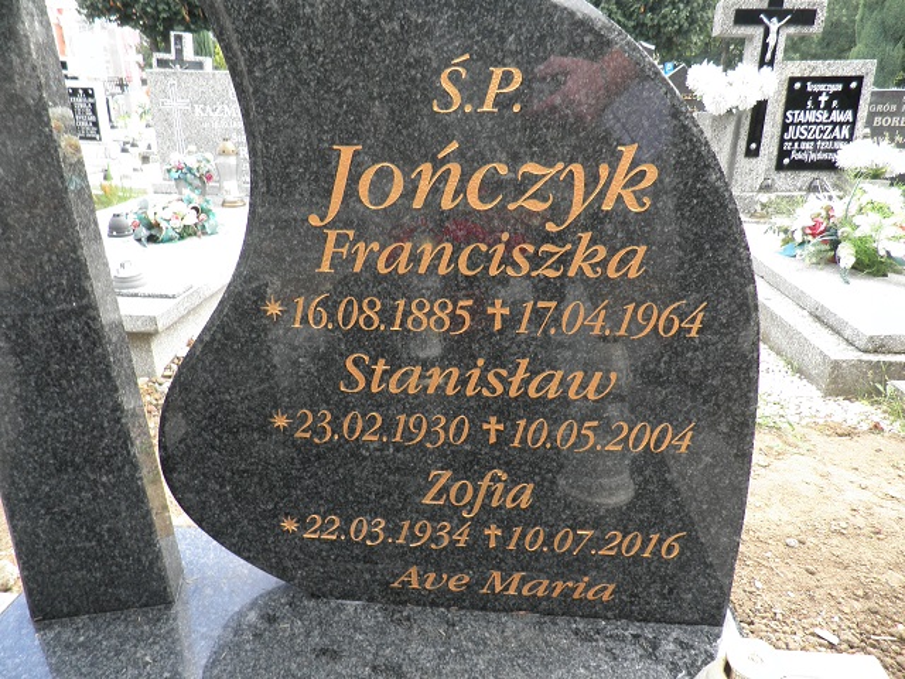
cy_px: 340
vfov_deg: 56.8
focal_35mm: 24
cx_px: 452
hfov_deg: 71.6
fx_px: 627
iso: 64
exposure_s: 1/60
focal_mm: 4.3
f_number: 3.3
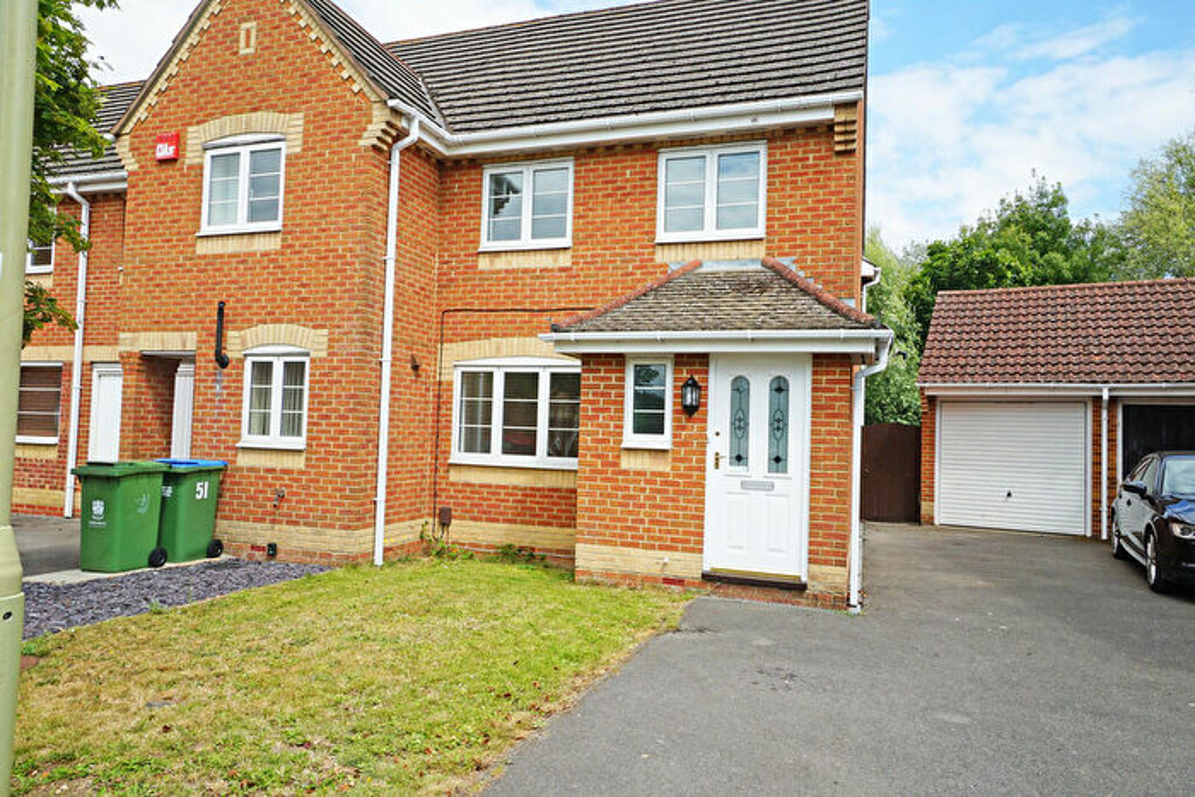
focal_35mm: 24
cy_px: 398
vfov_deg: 53.2
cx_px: 598
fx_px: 797
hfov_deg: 73.7
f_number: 11
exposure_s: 1/125
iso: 100
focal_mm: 16
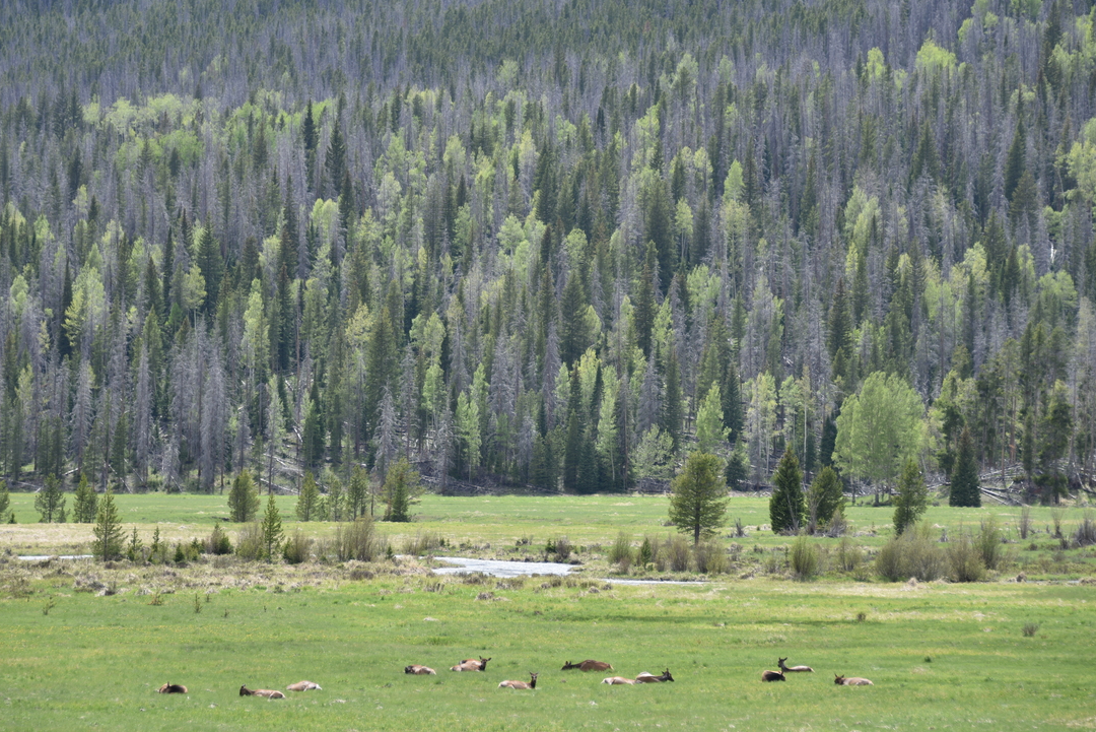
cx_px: 525
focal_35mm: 160
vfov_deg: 8.6
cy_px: 339
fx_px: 4873
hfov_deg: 12.8
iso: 110
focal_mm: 135
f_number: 5.6
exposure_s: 1/320
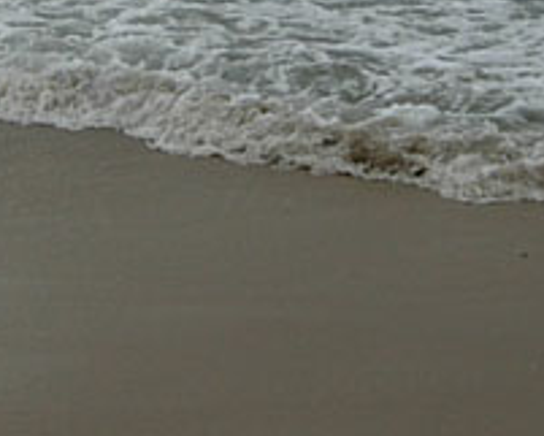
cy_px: -62
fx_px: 1804
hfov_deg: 16.9
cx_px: 73
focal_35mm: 112
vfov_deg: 13.5
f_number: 5.4
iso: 50
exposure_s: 1/264
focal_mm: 7.5
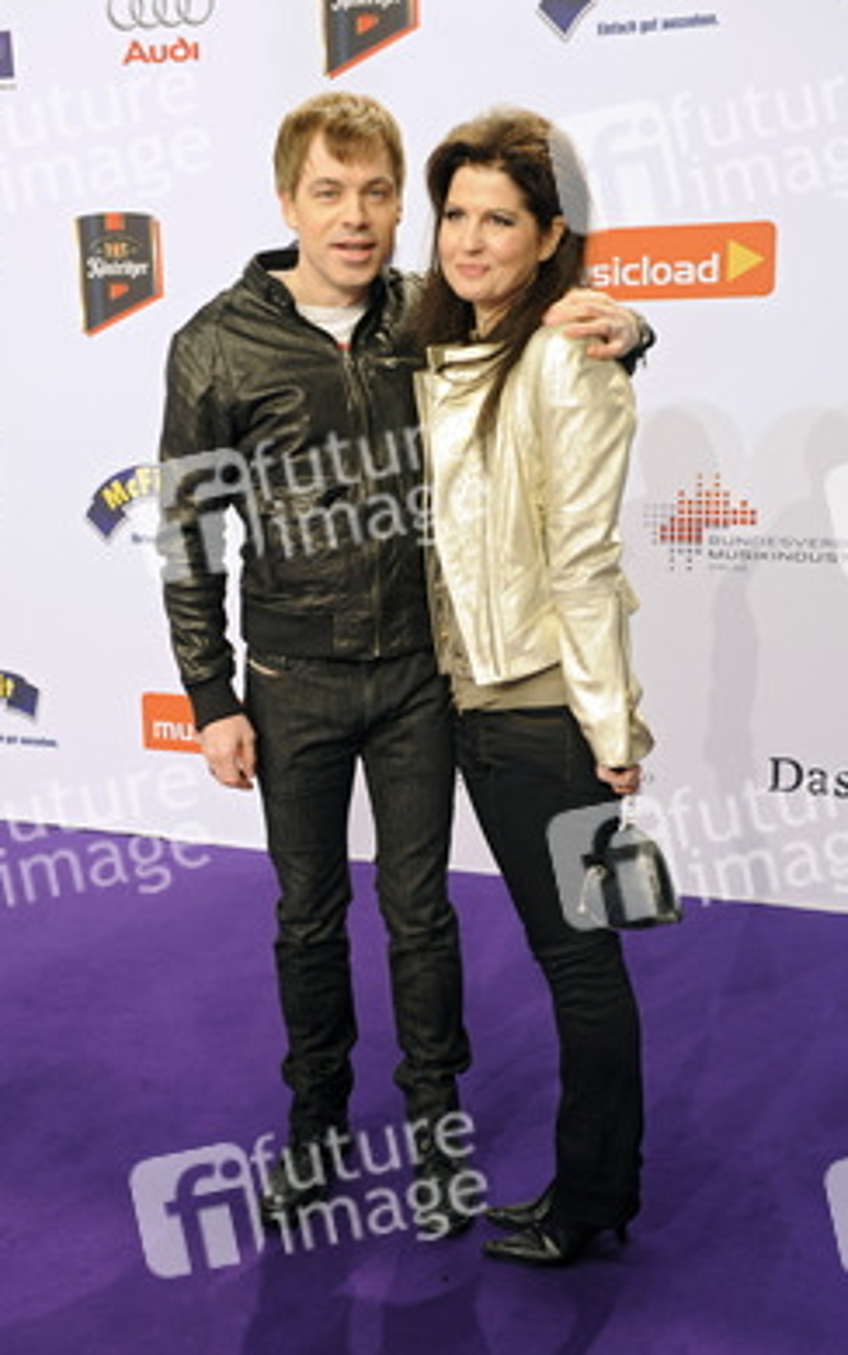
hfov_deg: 28.0
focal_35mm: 46
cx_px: 410
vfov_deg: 43.5
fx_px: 1700
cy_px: 674
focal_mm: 44
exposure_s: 1/200
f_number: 5.6
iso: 2000
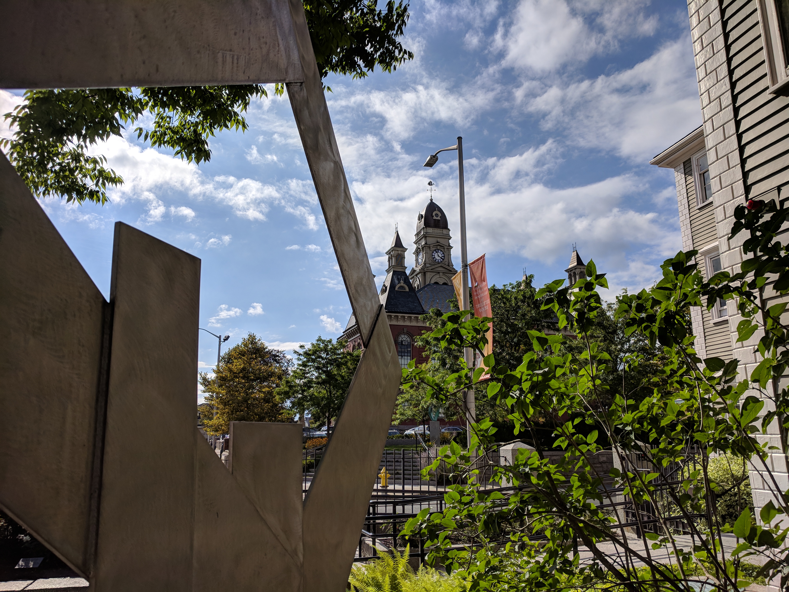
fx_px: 593
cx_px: 394
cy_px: 296
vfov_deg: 53.1
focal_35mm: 26
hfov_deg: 67.3
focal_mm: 4.67
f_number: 2
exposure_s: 1/6667
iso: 53
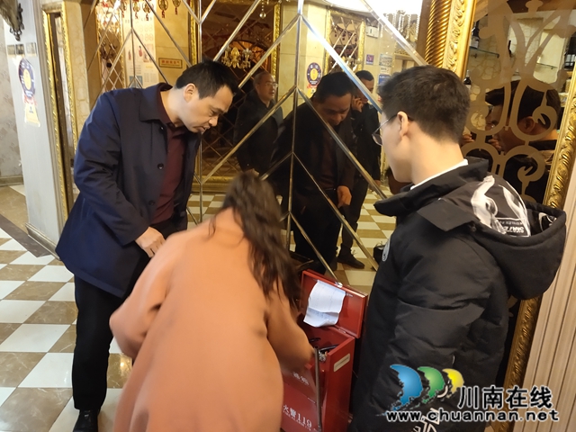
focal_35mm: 30
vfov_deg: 46.8
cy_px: 216
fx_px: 499
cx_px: 288
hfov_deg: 60.0
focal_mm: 4.35
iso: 856
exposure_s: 1/17
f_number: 1.8
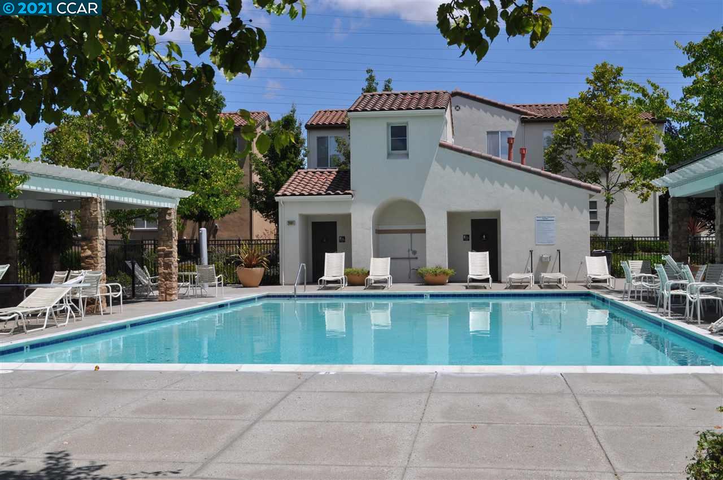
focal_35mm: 45
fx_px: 903
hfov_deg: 43.7
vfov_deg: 29.8
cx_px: 362
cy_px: 240
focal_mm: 30
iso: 200
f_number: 10
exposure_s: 1/400
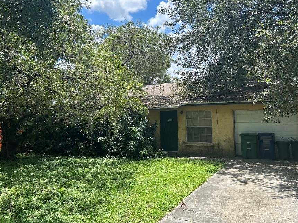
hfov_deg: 58.3
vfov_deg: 45.3
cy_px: 95
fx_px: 267
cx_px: 161
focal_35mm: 31
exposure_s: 1/1511
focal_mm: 5.7
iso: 50
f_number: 1.5
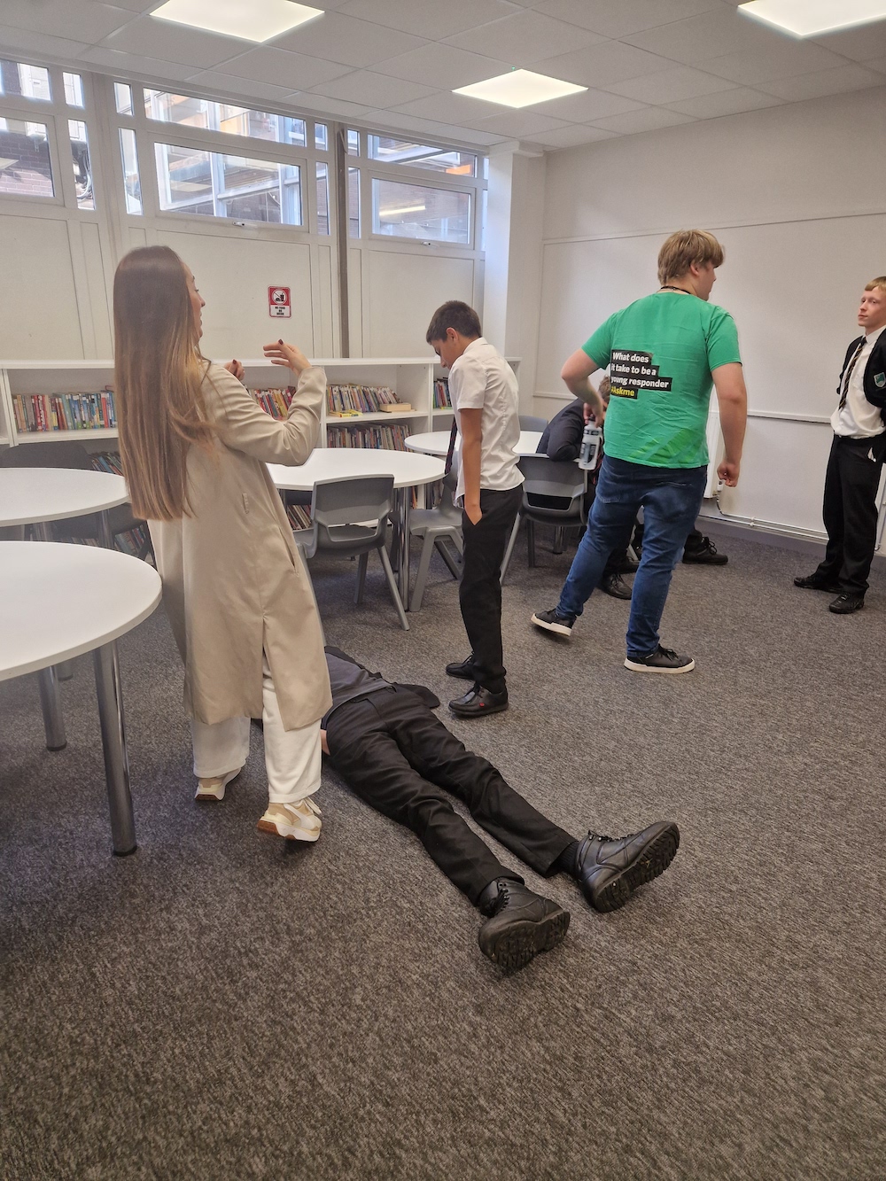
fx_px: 785
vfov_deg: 73.9
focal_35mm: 23
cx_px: 443
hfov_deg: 58.9
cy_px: 590
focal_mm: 5.4
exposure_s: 1/180
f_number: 1.8
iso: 125
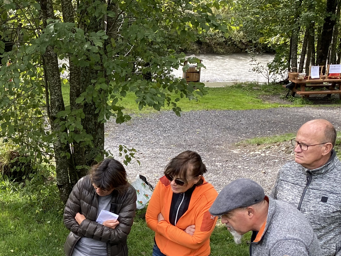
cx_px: -16
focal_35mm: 63
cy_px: 225
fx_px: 621
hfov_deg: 28.4
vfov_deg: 22.8
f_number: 1.8
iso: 32
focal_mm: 4.25
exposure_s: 1/394
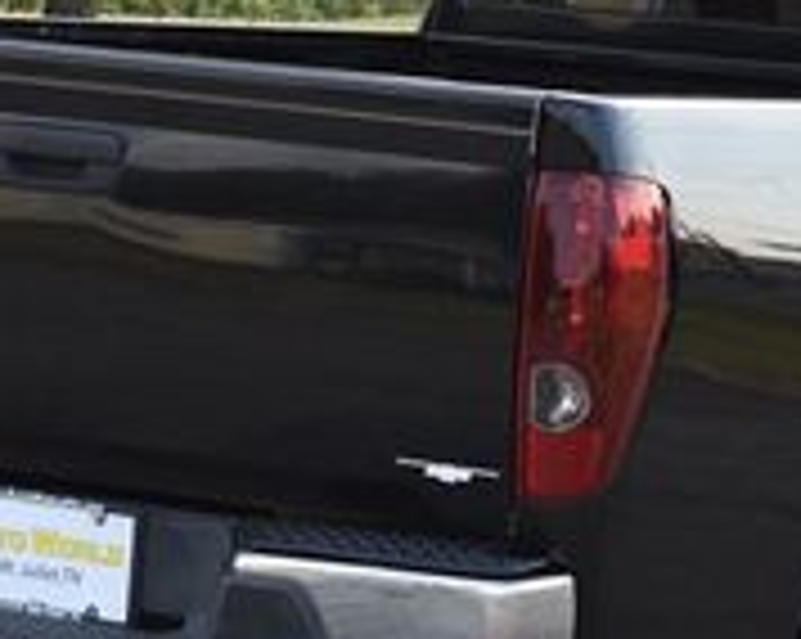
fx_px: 5044
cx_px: 756
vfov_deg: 7.2
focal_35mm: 213
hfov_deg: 9.0
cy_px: 160
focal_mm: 42
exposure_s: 1/250
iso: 200
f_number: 6.3
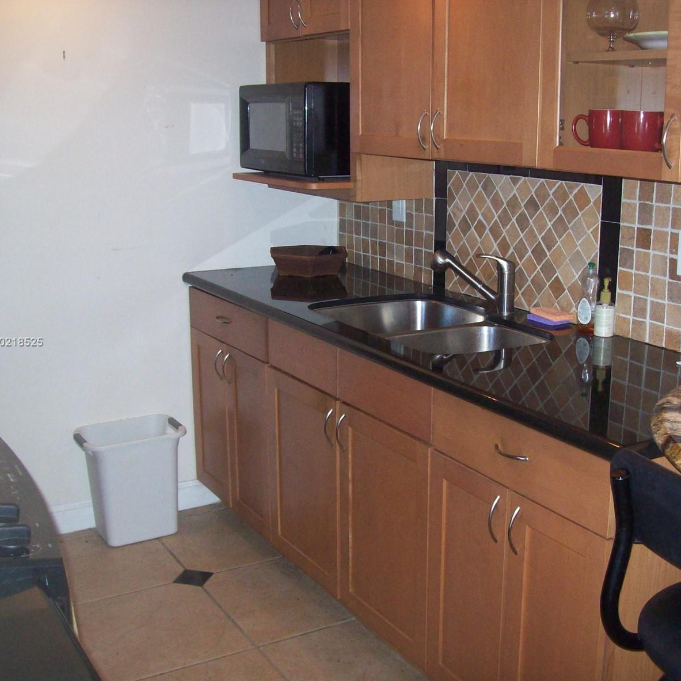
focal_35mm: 43
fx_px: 957
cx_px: 412
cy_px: 343
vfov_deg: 39.2
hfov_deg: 39.0
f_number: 2.7
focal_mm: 6
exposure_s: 1/64
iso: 200
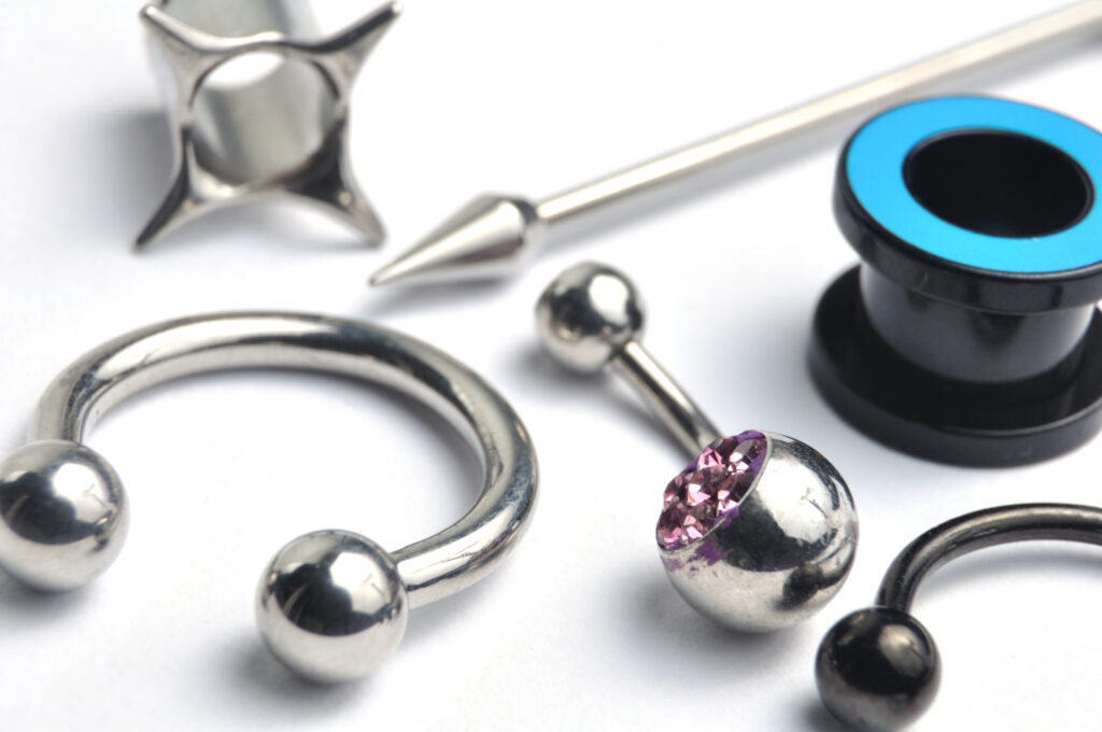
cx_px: 551
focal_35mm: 99
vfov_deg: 13.8
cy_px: 366
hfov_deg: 20.6
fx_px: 3027
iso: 200
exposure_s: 1/80
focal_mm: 66
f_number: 16
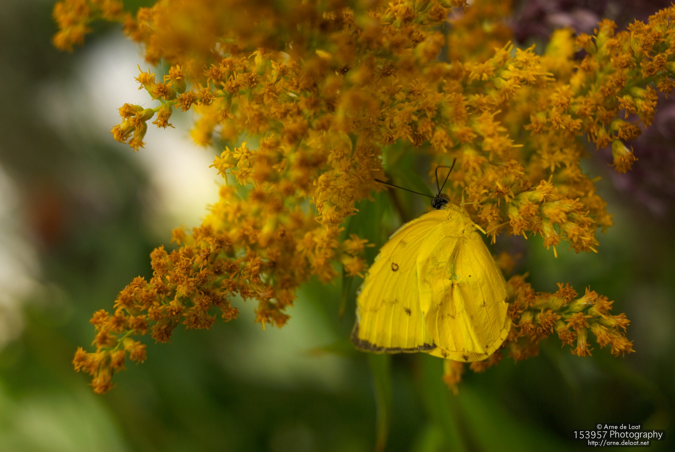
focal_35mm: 52
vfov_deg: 25.8
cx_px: 338
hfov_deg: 37.8
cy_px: 226
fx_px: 985
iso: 200
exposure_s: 1/800
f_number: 3.5
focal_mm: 35
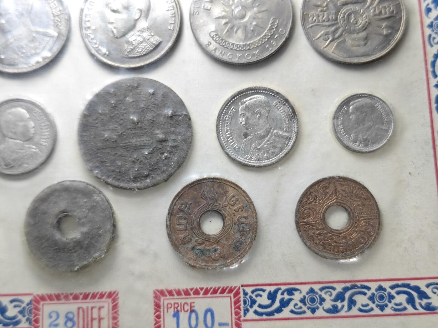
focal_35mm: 49
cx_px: 219
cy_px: 164
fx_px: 620
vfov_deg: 29.7
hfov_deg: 38.9
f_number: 1.6
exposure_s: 1/100
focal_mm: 5.84
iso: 250
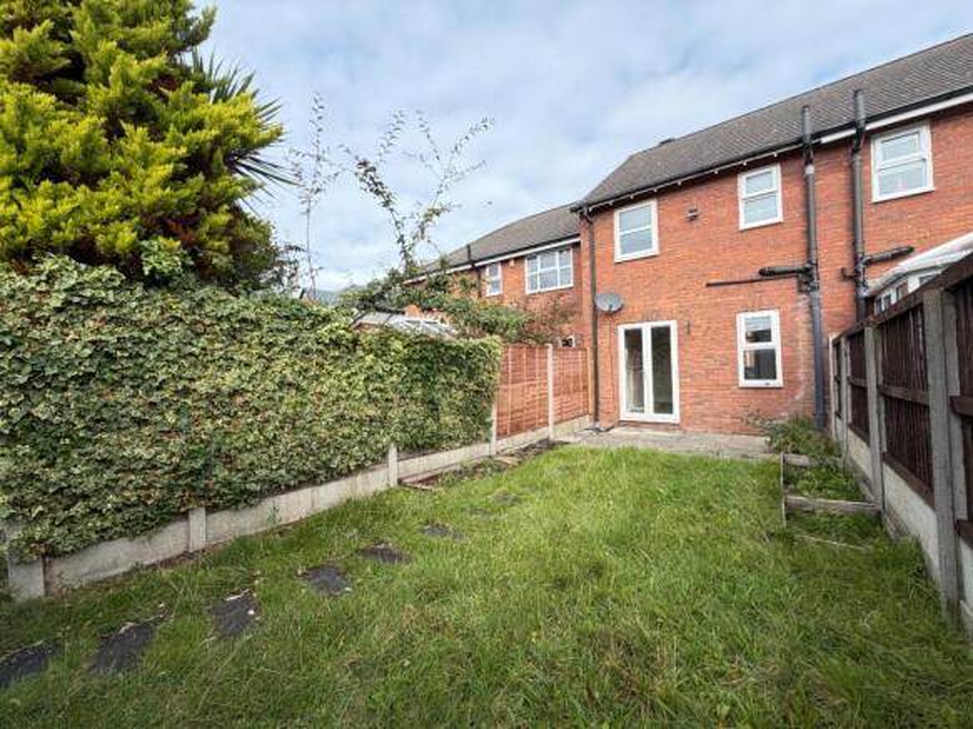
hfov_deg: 102.1
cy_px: 364
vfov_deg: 85.7
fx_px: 393
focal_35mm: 14
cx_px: 486
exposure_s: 1/502
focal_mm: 2.22
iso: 50
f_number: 2.2
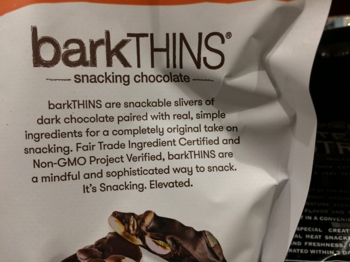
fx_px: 293
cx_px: 175
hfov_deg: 61.7
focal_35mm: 29
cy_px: 131
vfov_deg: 48.2
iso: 80
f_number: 2.2
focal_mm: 4.15
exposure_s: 1/30
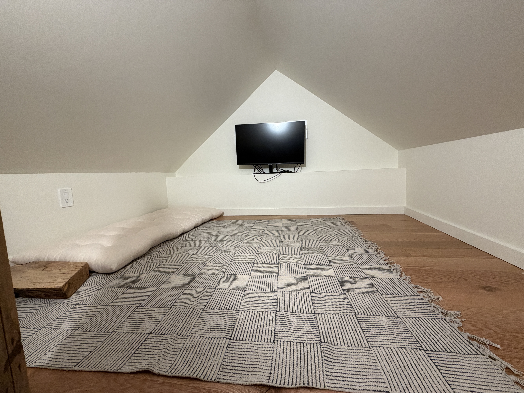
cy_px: 196
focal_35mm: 14
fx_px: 212
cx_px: 262
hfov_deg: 102.1
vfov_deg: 85.7
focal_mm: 2.22
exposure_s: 1/60
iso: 250
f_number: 2.2
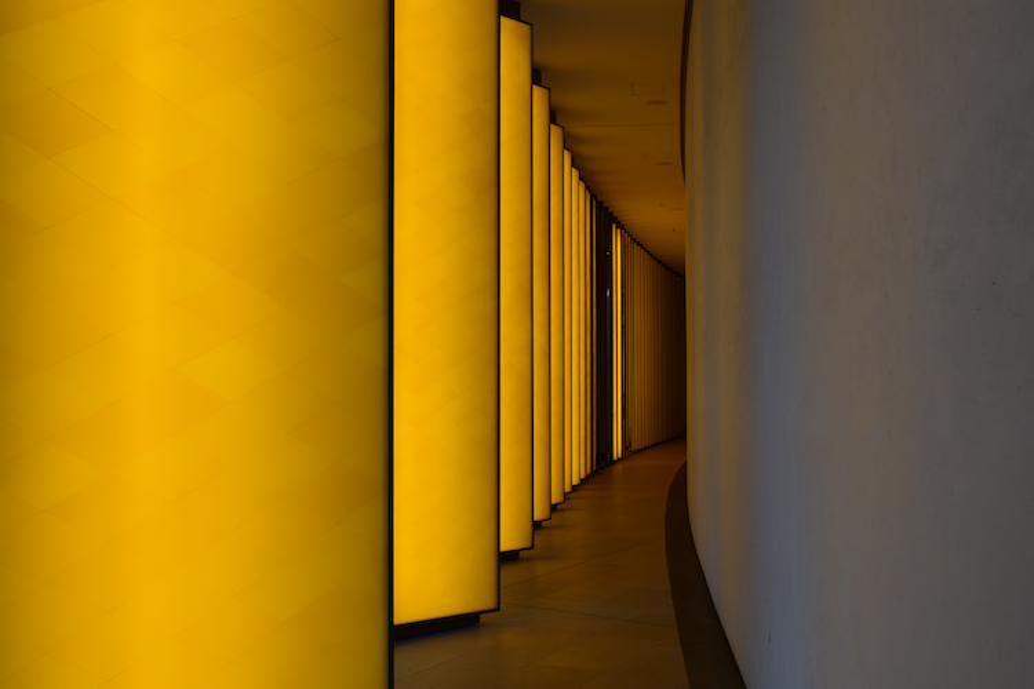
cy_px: 344
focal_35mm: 42
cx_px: 517
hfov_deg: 46.4
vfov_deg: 31.9
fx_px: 1206
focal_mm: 28
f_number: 9
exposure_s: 1/160
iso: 400
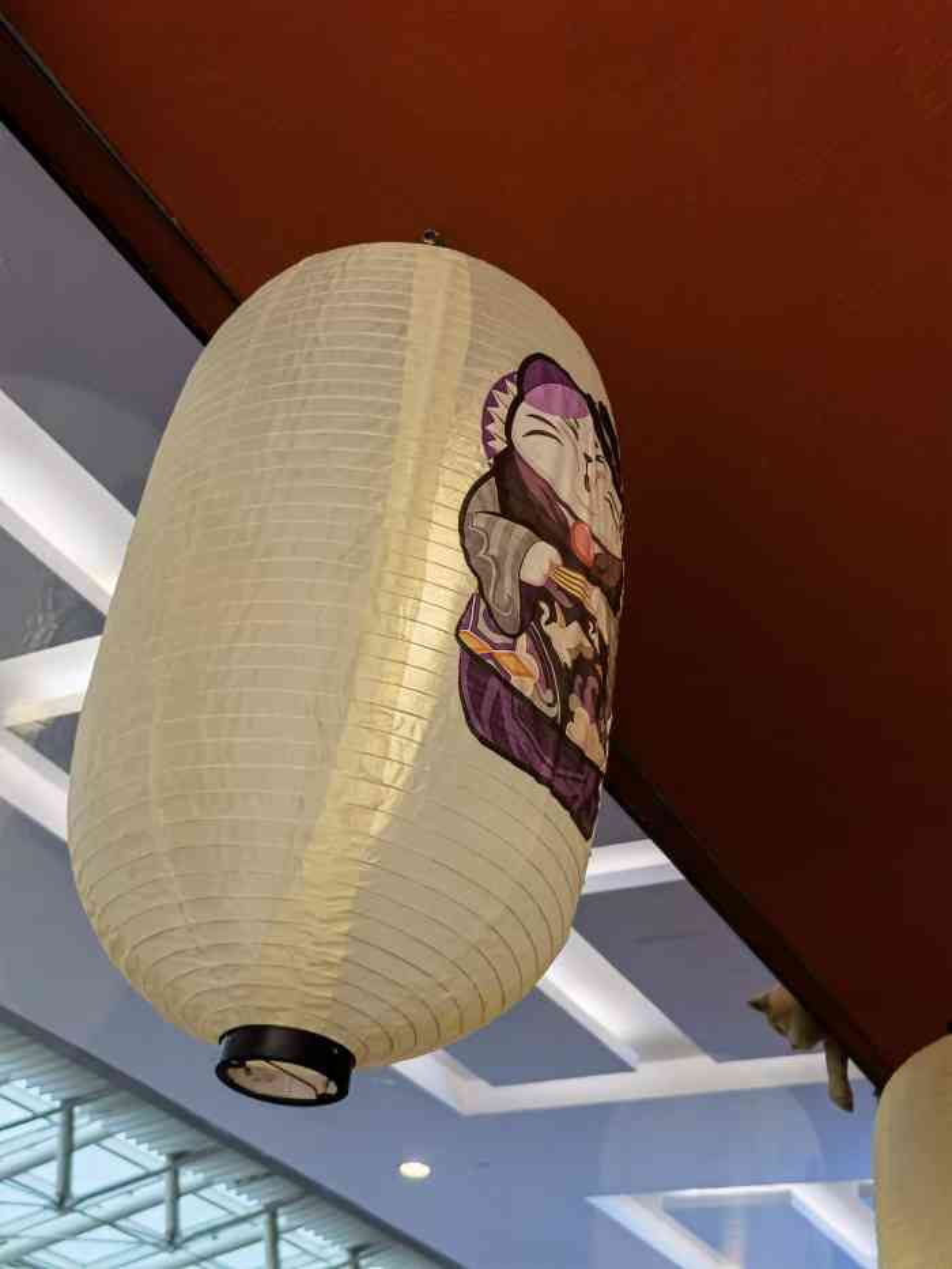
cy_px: 634
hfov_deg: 30.9
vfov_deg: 40.4
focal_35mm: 47
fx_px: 1723
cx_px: 476
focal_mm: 6.67
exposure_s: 1/99
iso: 64
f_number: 1.9
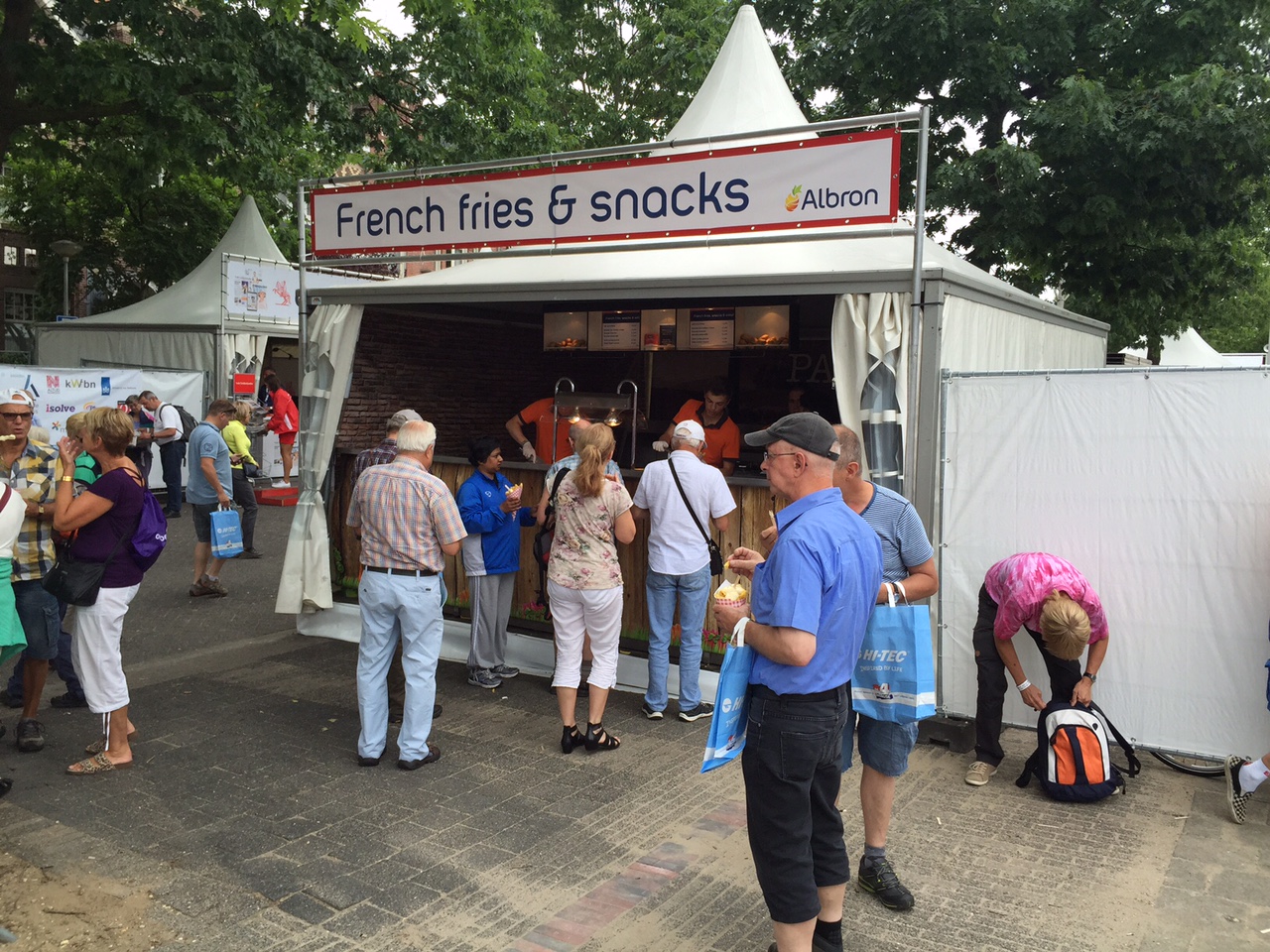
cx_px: 635
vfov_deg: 48.2
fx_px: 1064
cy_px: 476
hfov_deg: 61.7
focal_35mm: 29
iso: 32
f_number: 2.2
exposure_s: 1/527
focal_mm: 4.15
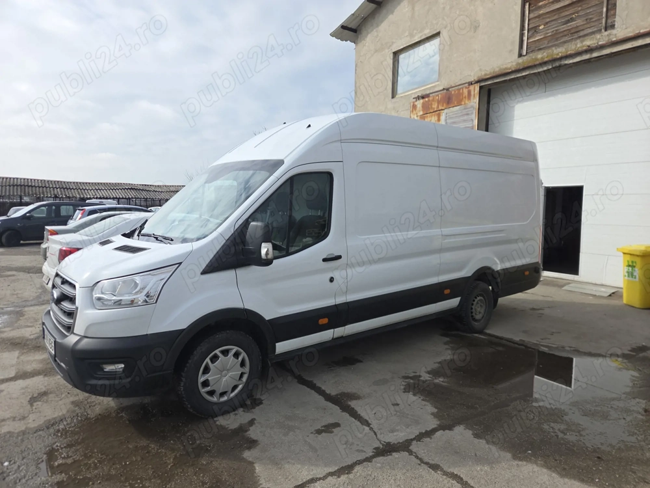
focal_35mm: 23
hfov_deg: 73.9
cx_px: 325
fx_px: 432
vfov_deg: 58.9
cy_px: 244
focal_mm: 5.4
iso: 25
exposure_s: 1/1839
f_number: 1.8
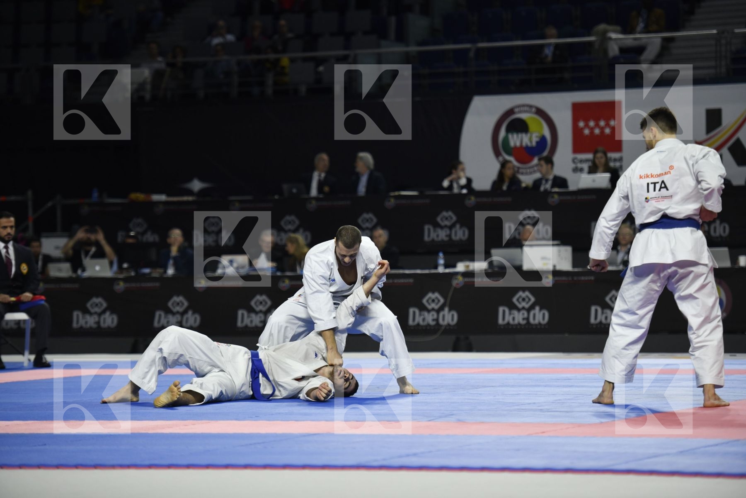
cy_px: 249
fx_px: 2901
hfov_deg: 14.7
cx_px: 373
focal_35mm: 140
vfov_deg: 9.8
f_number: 2.8
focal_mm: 140
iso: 800
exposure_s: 1/800
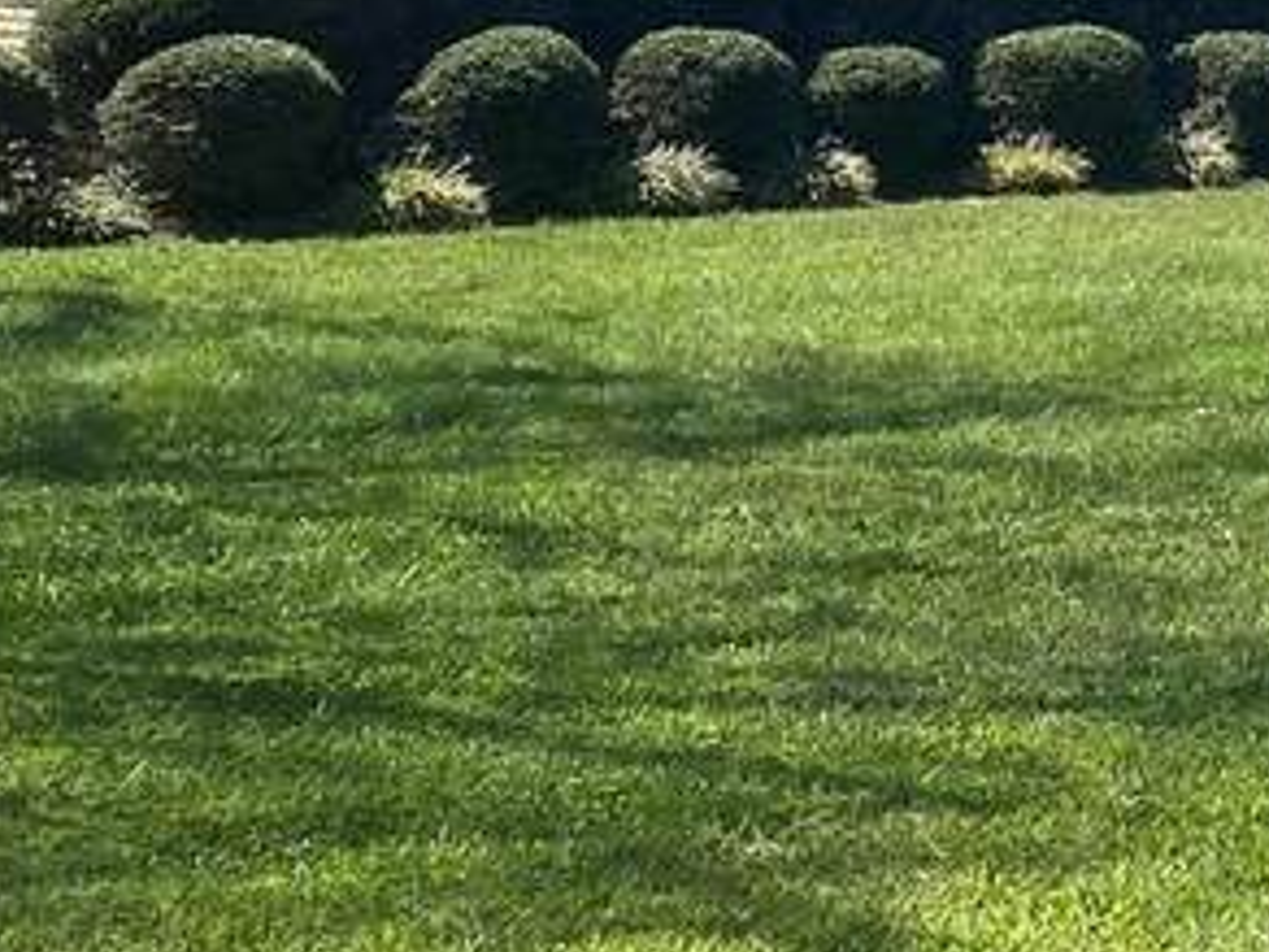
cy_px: -561
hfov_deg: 16.6
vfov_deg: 12.3
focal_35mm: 114
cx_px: 1473
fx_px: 4179
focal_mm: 4.25
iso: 32
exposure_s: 1/2066
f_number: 1.8
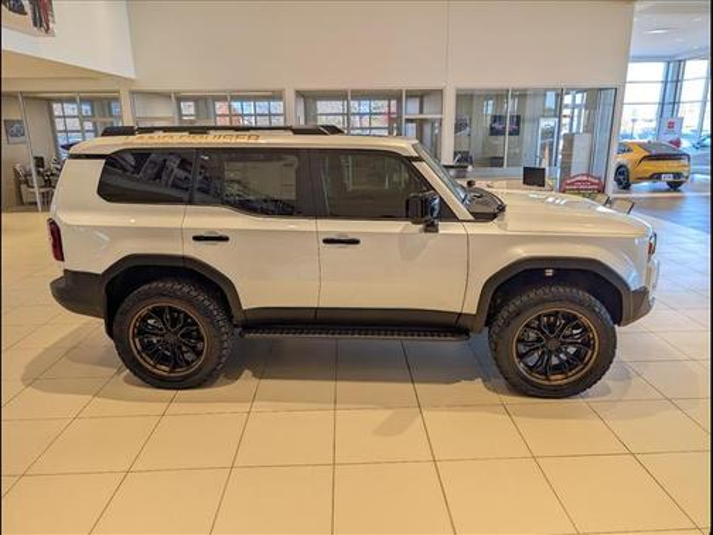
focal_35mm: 24
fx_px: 494
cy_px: 268
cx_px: 356
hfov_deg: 71.6
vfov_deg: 56.8
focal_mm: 6.9
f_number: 1.68
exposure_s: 1/60.2
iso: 26
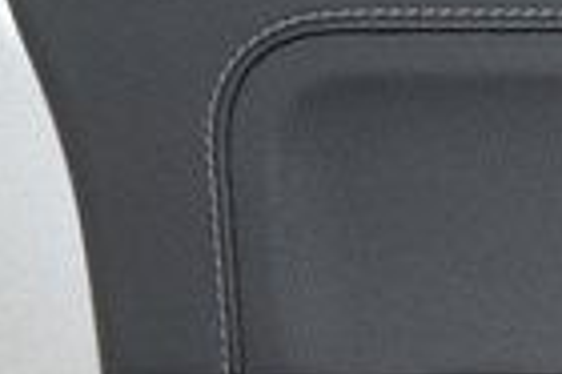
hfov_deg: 11.4
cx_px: 1056
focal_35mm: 165
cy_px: 702
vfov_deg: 8.0
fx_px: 2573
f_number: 3.8
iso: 2500
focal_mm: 24
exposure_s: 1/80
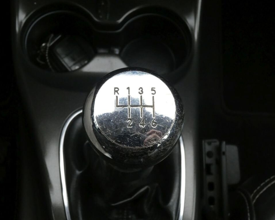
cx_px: 133
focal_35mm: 43
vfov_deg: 34.9
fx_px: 350
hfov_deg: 42.9
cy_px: 109
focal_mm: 7.3
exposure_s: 1/80
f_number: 5.6
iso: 640
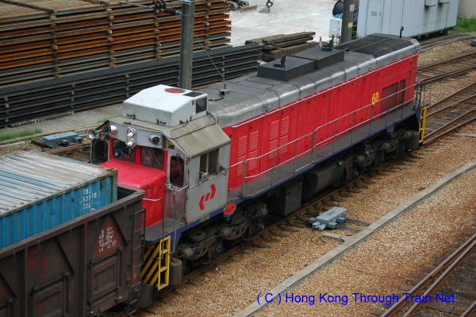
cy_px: 158
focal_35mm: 82
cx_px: 238
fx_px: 1090
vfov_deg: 16.5
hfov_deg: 24.6
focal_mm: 55
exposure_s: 1/1250
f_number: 4
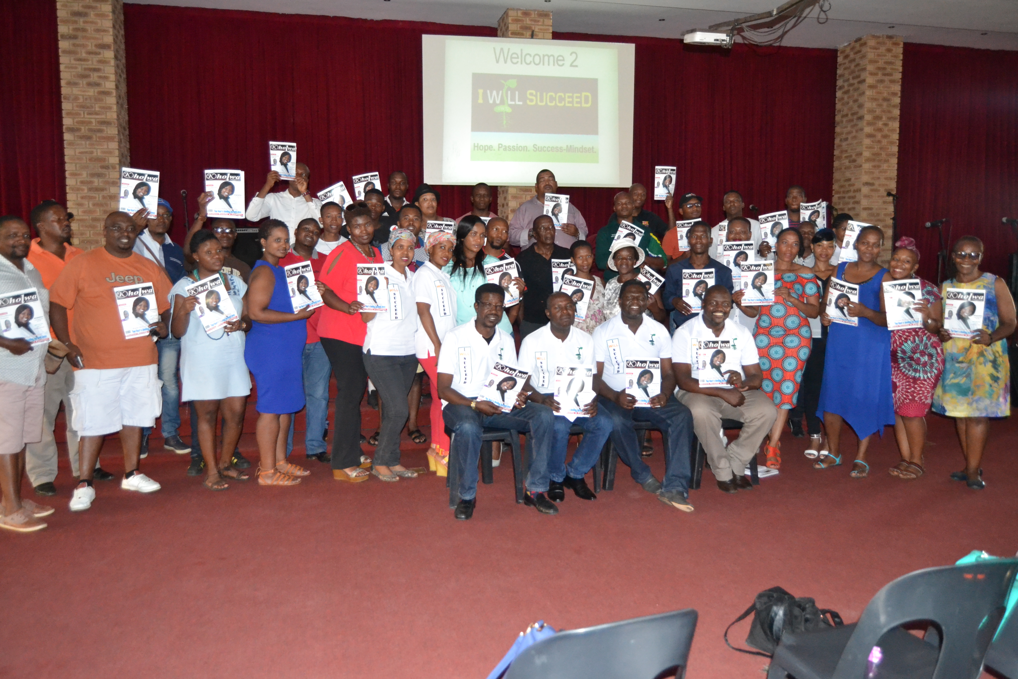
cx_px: 509
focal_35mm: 27
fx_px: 763
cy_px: 340
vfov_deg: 47.9
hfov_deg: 67.4
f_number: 3.5
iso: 3200
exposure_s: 1/200
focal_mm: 18
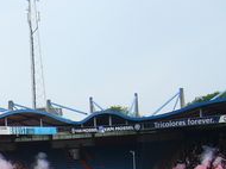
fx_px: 685
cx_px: -108
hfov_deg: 17.0
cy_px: 204
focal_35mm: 105
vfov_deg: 13.7
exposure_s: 1/500
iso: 50
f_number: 2.8
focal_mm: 5.8
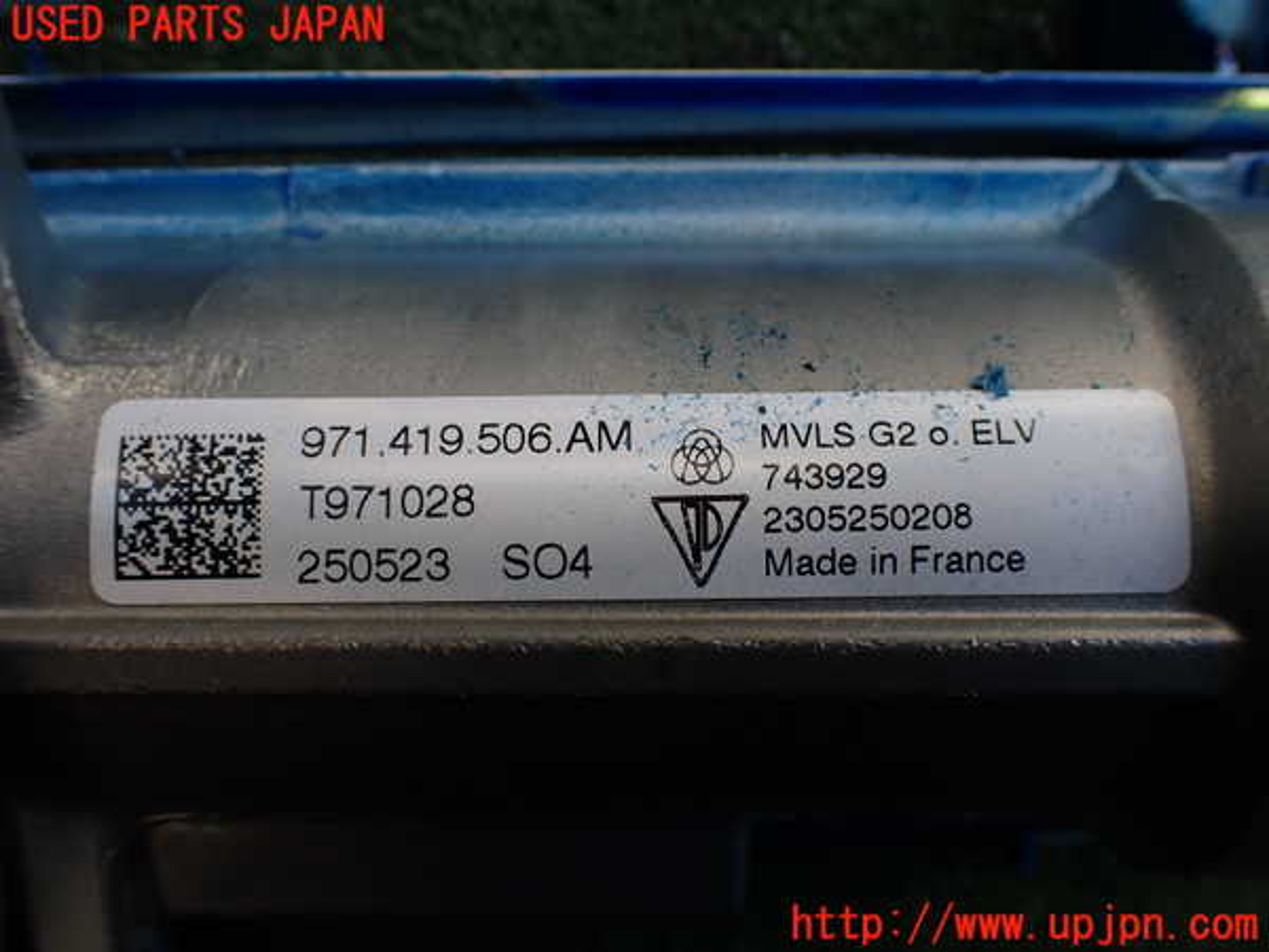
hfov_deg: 60.0
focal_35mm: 30
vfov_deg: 46.8
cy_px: 476
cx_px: 634
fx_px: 1100
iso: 100
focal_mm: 5.4
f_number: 3.2
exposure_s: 1/160
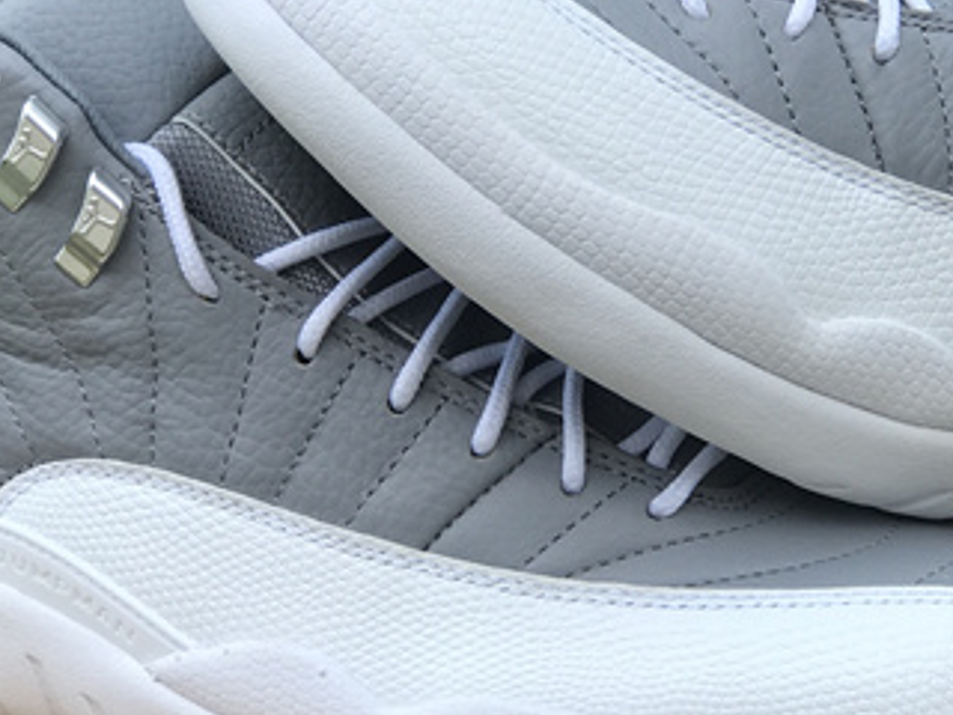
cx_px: 619
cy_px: 234
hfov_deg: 14.9
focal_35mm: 132
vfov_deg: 11.2
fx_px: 3634
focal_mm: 6.6
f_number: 2.8
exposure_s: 1/280
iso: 20
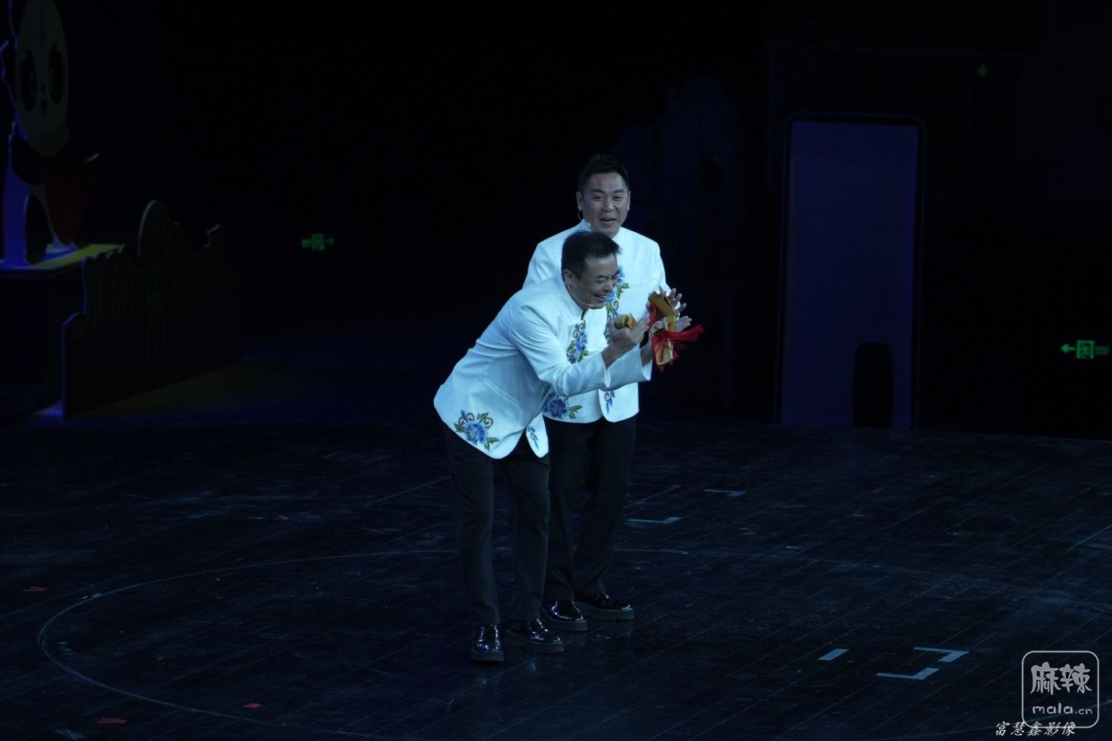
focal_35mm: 105
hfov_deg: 19.5
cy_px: 370
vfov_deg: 13.0
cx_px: 556
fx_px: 3243
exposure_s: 1/800
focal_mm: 105
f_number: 4
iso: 1250
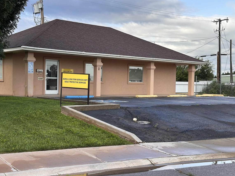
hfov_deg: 35.5
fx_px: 367
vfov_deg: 27.0
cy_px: 98
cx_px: 109
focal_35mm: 54
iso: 64
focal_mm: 6.86
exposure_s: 1/729
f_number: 1.78
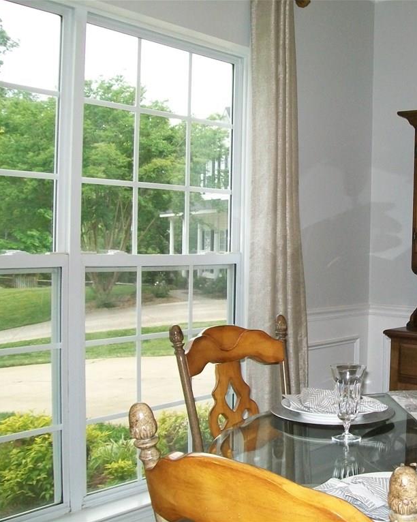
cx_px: 326
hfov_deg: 31.3
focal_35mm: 47
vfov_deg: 39.6
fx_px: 726
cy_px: 261
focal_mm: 6
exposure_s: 1/125
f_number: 2.7
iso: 160
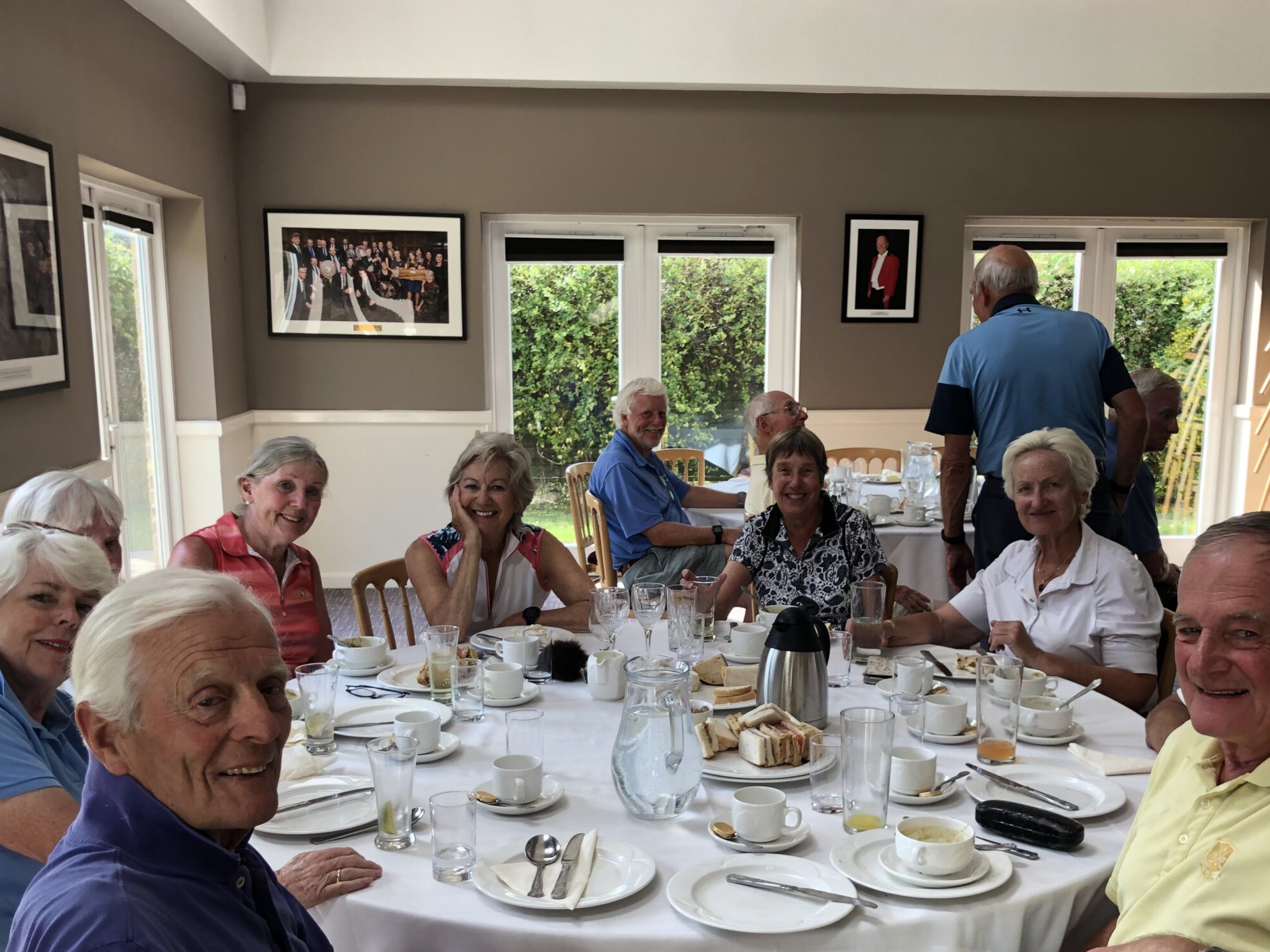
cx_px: 656
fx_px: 1321
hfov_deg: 51.3
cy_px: 575
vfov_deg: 39.5
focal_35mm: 36
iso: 40
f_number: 1.8
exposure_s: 1/120
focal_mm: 4
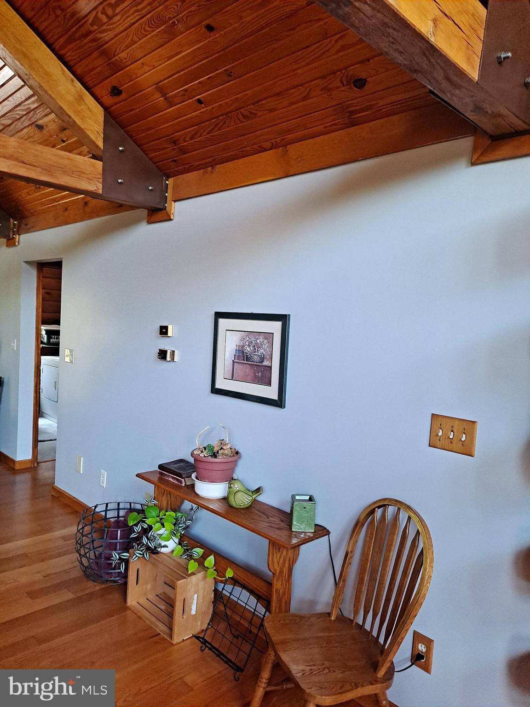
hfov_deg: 54.9
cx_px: 265
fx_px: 510
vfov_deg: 69.4
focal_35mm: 25
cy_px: 354
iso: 320
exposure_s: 1/60
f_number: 2
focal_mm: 4.6
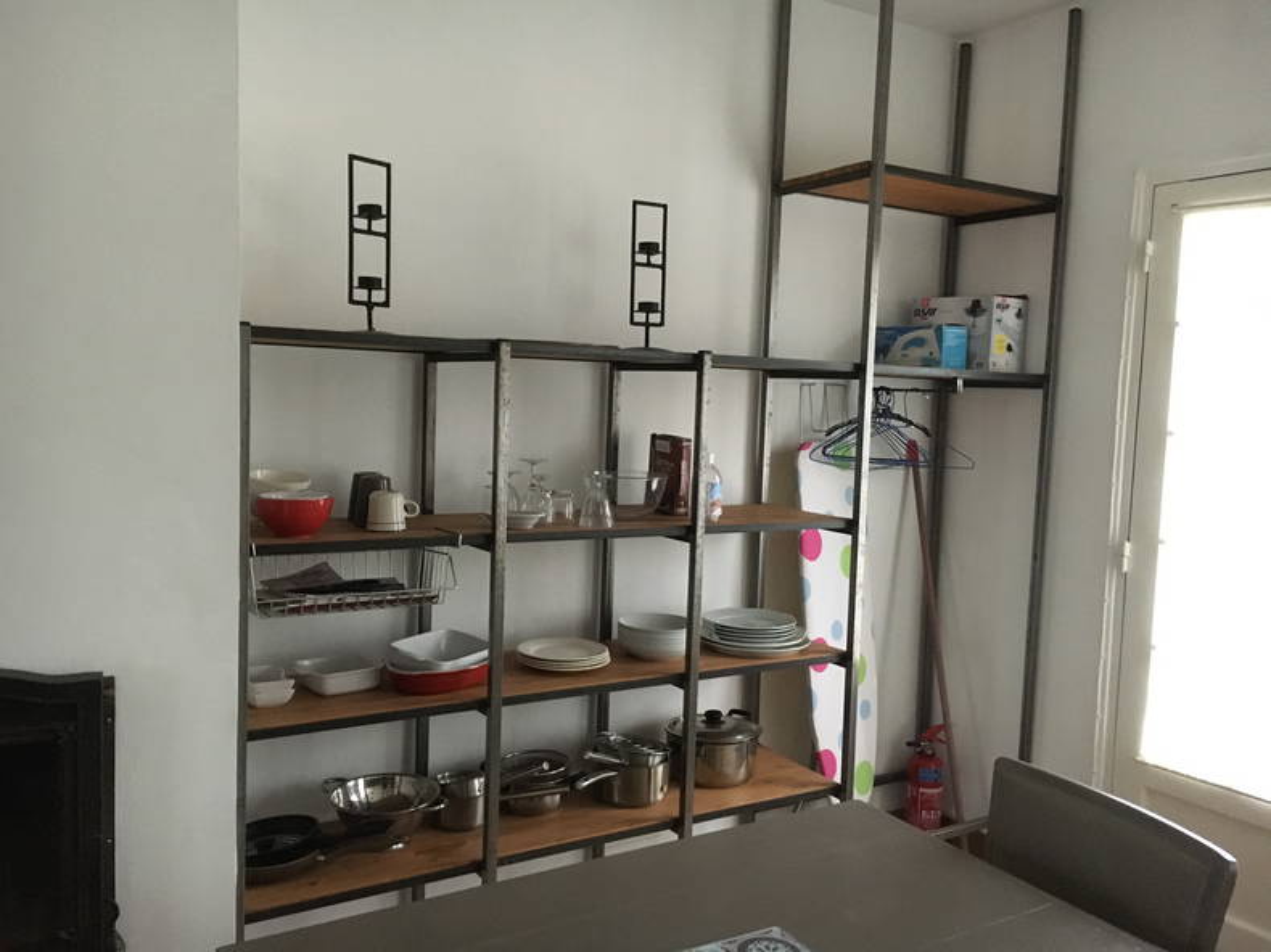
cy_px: 476
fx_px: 1064
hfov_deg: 61.7
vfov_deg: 48.2
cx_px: 636
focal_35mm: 29
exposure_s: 1/17
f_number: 2.2
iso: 320
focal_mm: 4.15
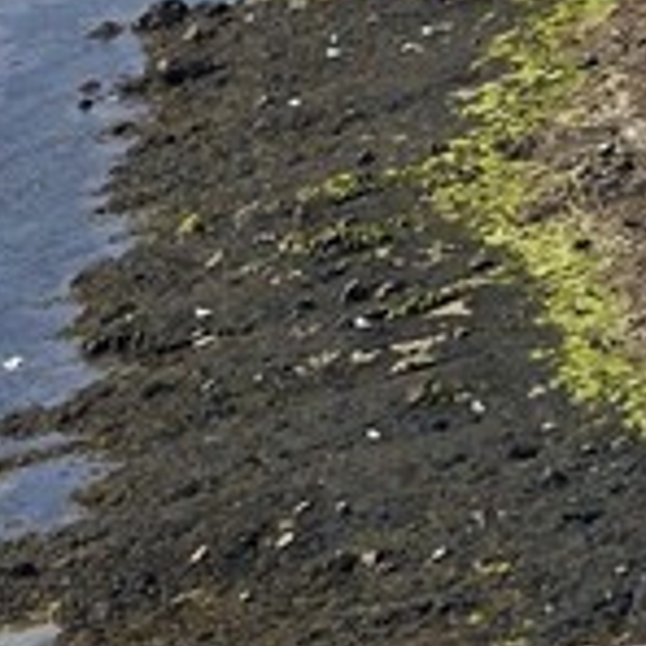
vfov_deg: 2.6
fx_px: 14505
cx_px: 2903
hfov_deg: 2.5
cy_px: 26
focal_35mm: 687
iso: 400
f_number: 7.1
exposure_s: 1/1000
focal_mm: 75
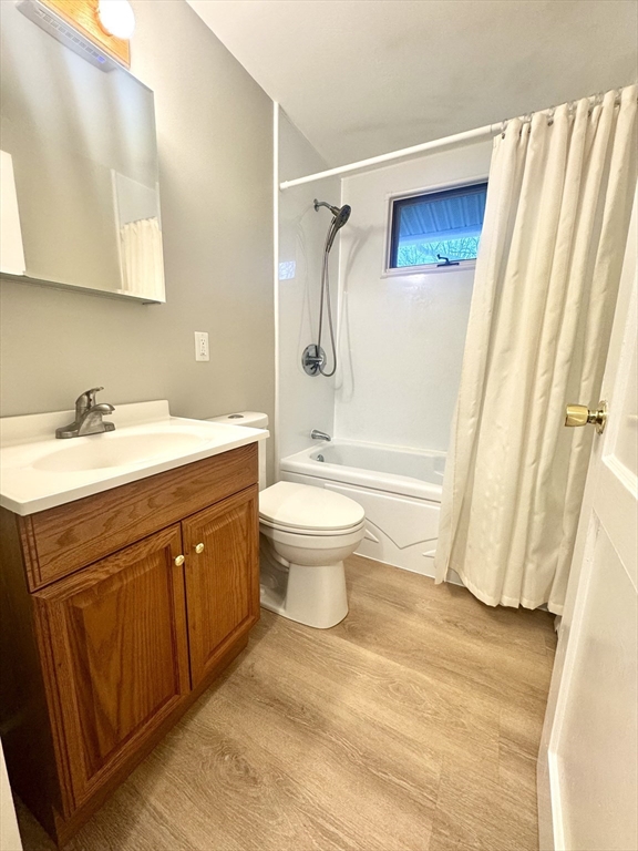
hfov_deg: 85.7
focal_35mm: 14
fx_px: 344
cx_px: 319
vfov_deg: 102.1
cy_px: 426
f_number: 2.2
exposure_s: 1/60
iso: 160
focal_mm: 2.22
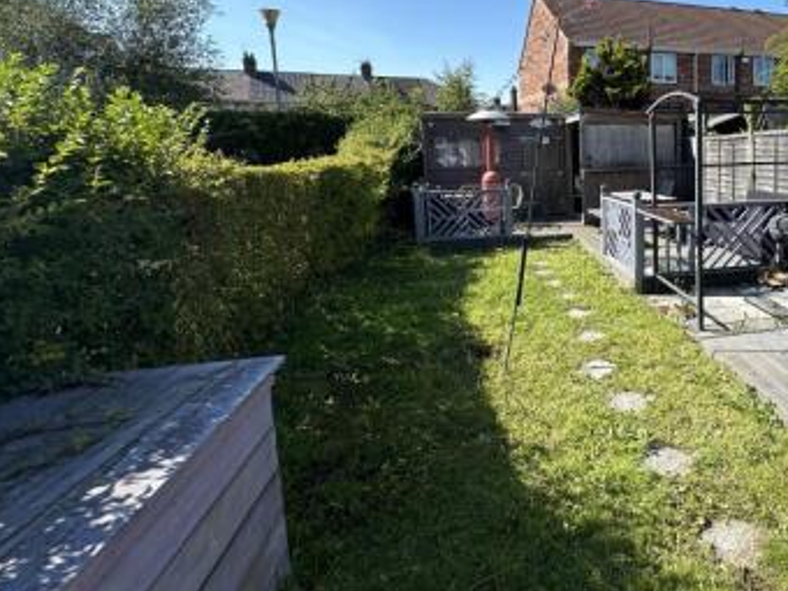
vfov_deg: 55.9
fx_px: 546
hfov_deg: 65.2
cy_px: 210
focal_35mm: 24
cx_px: 629
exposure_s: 1/1043
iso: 40
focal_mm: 2.22
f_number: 2.2
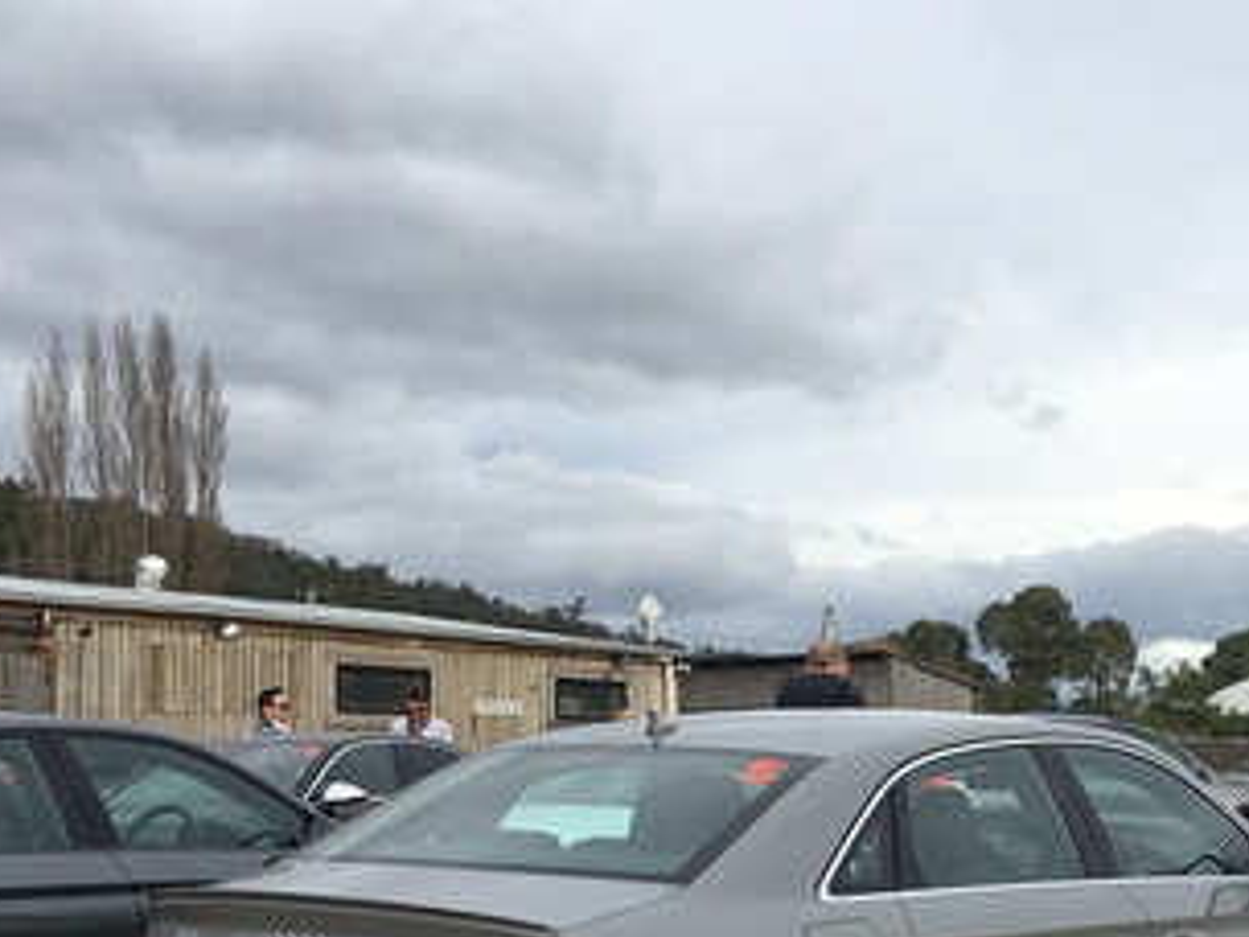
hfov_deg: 30.9
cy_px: 818
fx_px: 2201
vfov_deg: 23.5
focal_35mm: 61
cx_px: 986
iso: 25
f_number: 2.2
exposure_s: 1/538
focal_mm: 4.15
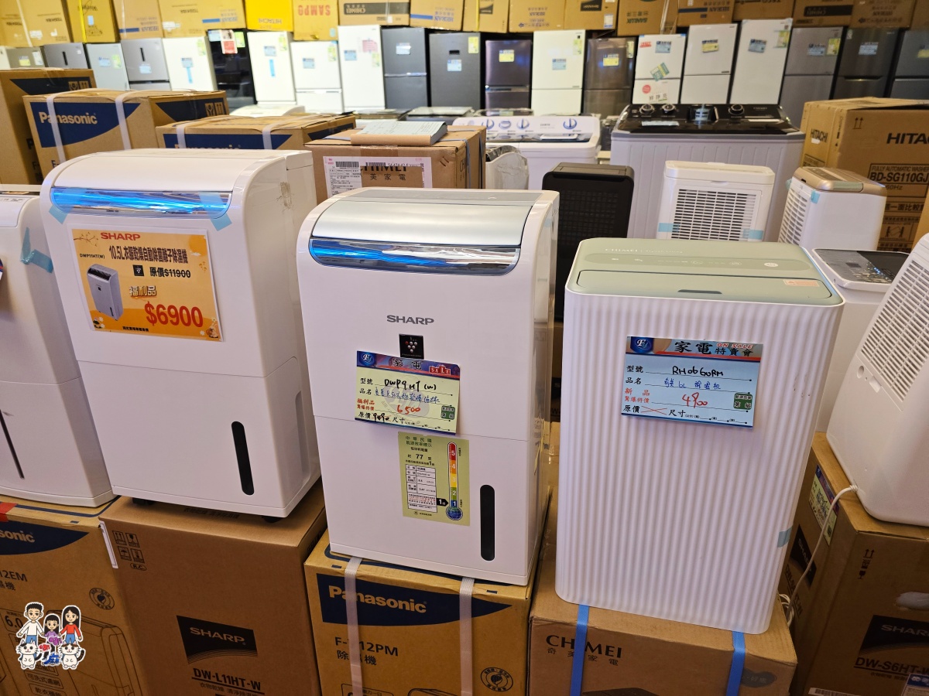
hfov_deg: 73.9
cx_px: 464
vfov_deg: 58.9
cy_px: 348
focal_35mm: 23
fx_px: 617
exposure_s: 1/120
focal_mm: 6.3
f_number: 1.7
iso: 320
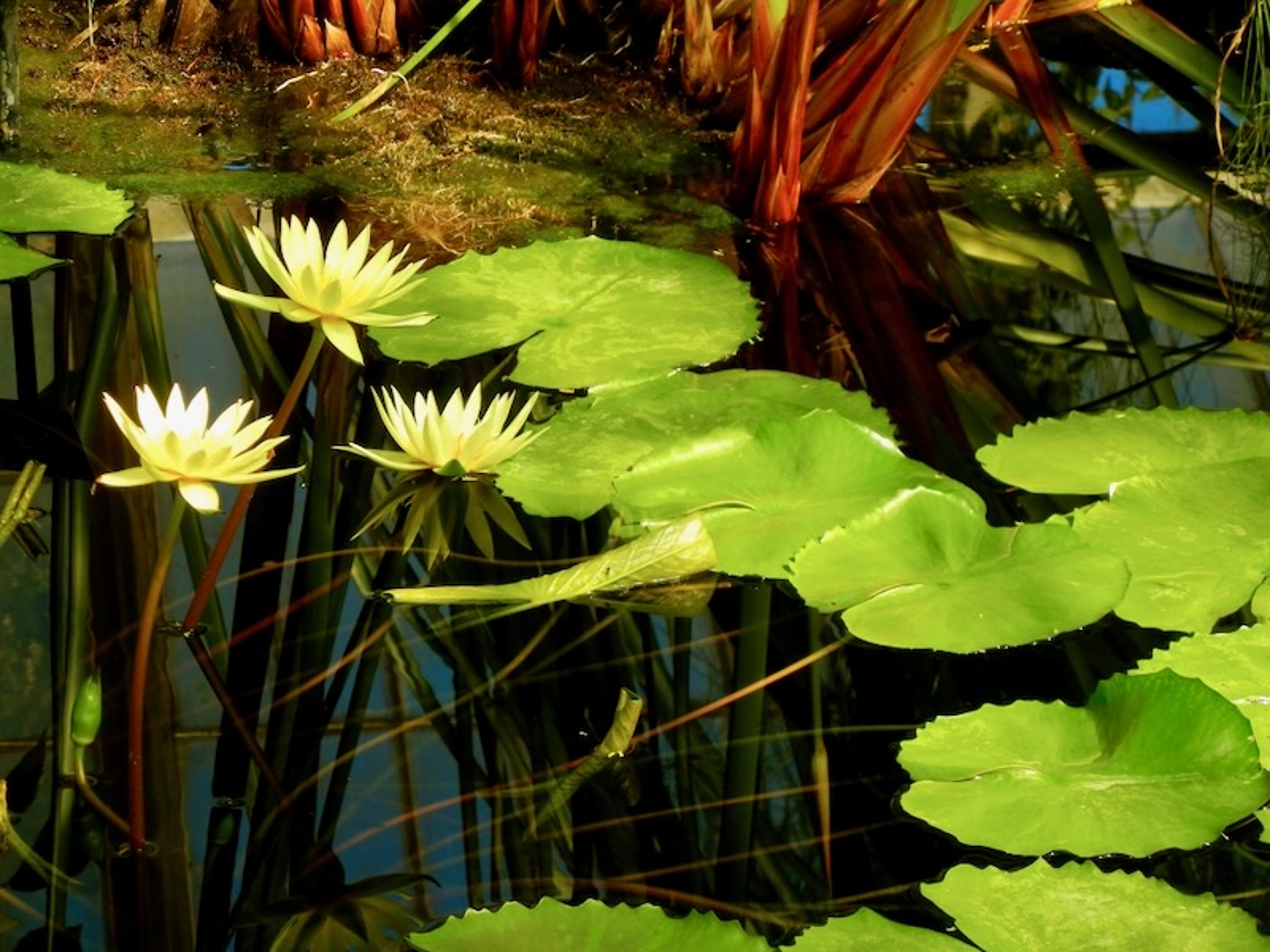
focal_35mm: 152
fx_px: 5577
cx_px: 635
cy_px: 476
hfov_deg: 13.0
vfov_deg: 9.8
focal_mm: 27.4
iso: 160
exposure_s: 1/234
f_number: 4.6
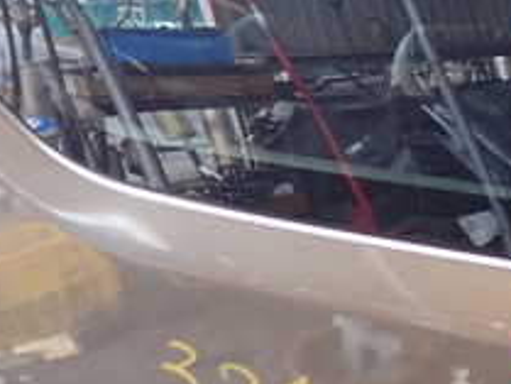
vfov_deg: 16.0
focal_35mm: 86
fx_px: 1270
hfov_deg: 22.6
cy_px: -157
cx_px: 342
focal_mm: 5.4
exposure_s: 1/100
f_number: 2.3
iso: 100
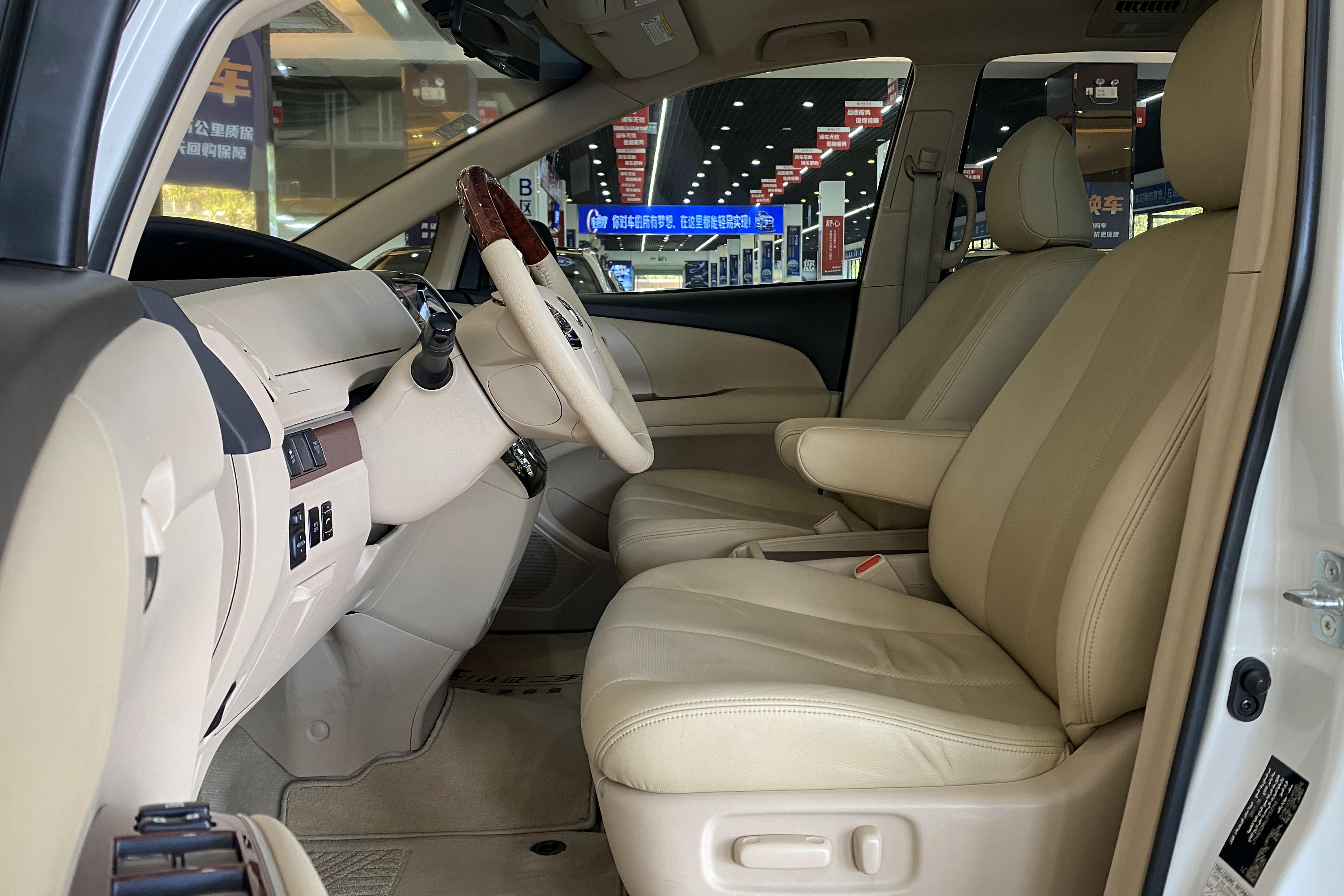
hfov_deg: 63.6
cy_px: 396
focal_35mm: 29
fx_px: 1082
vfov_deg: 44.9
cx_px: 700
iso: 125
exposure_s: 1/50
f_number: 1.8
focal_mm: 4.25
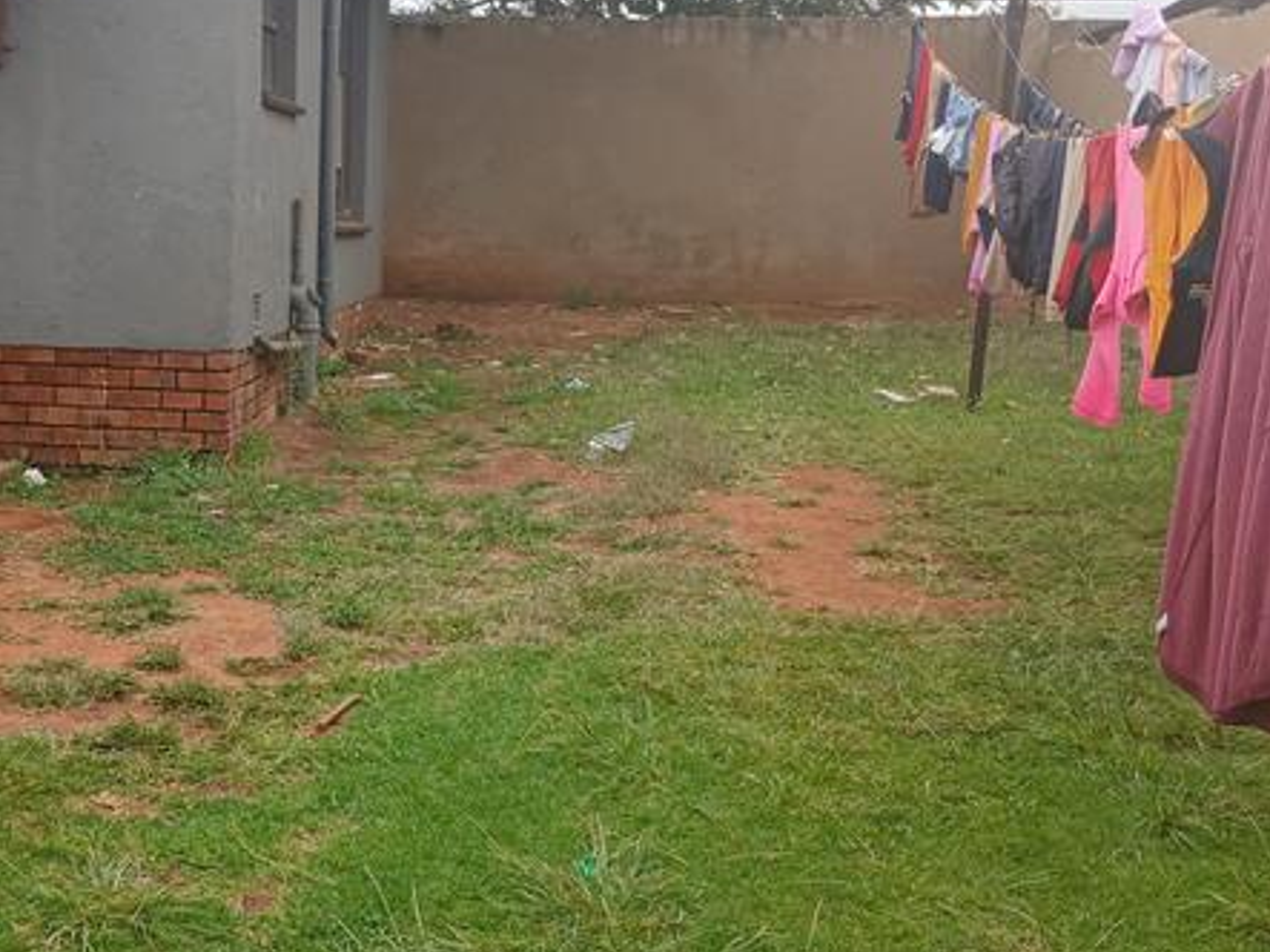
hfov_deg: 39.4
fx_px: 1724
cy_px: 496
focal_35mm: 47
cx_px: 318
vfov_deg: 30.9
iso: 20
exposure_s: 1/206
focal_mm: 3.98
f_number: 1.8
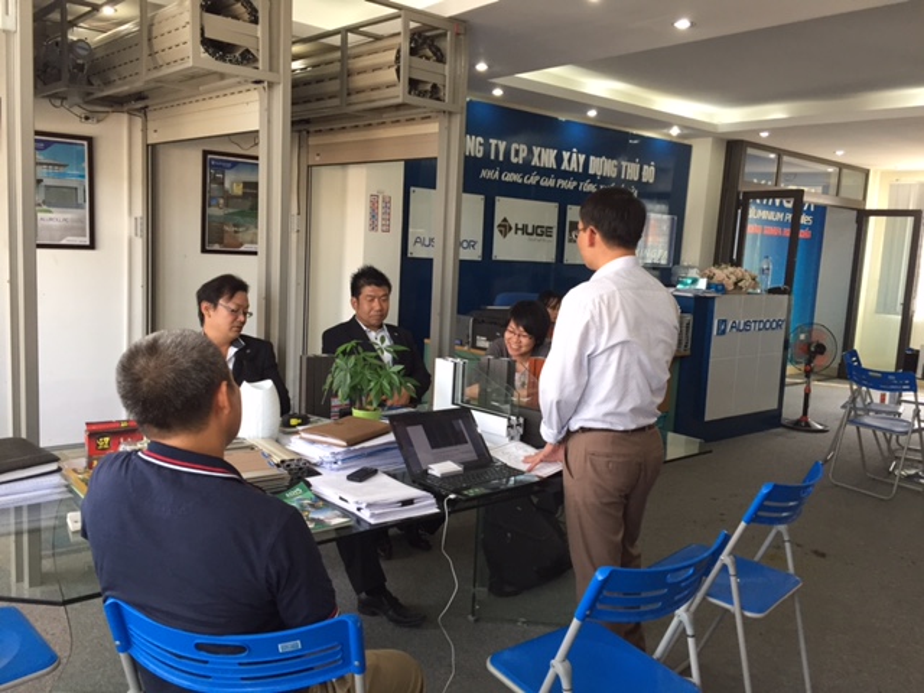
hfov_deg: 61.7
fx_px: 774
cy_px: 346
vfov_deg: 48.2
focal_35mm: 29
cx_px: 462
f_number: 2.2
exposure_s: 1/33
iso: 64
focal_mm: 4.15
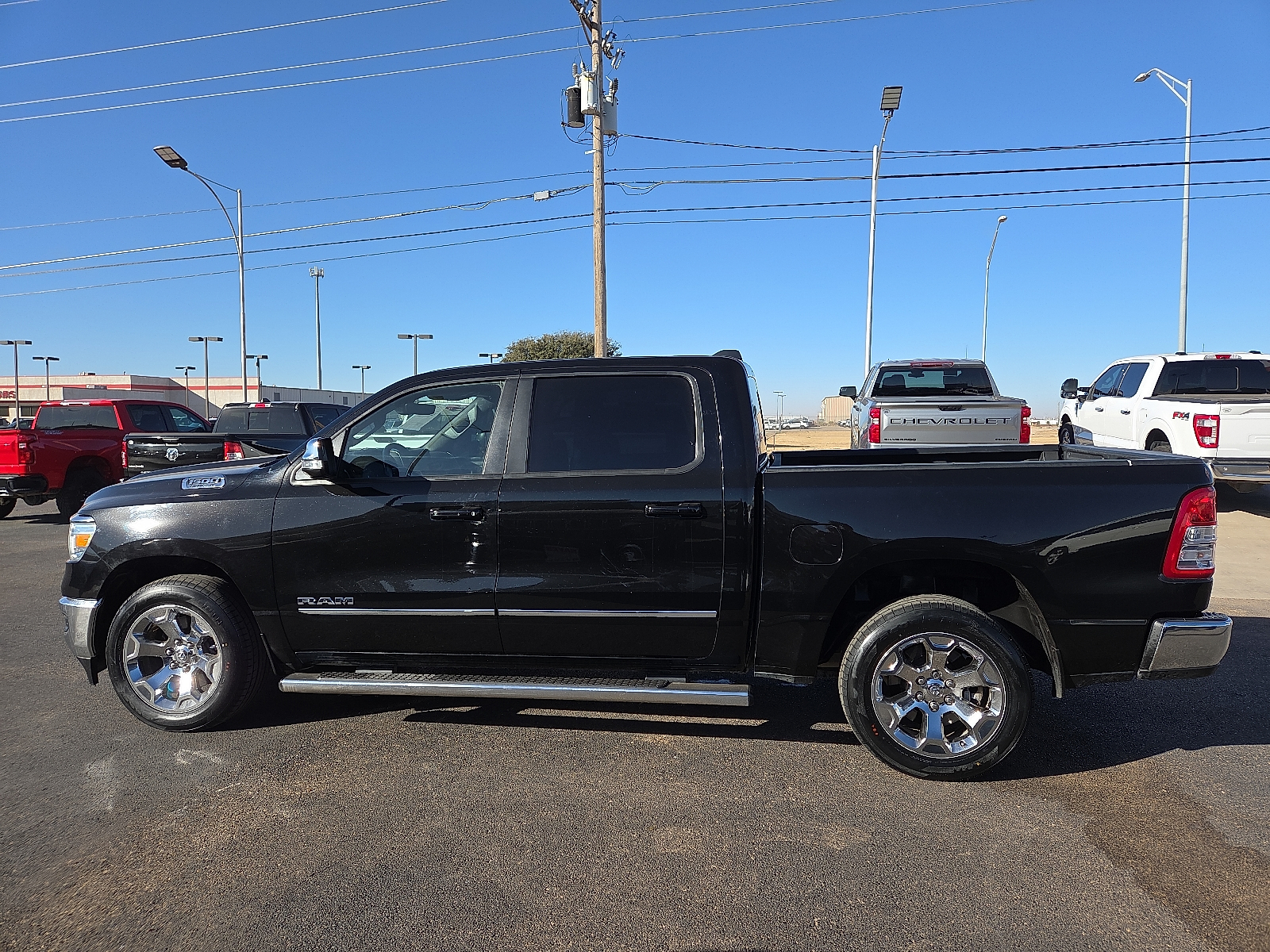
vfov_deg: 58.9
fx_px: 844
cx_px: 635
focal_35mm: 23
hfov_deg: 73.9
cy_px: 476
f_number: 1.8
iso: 76
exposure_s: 1/5000
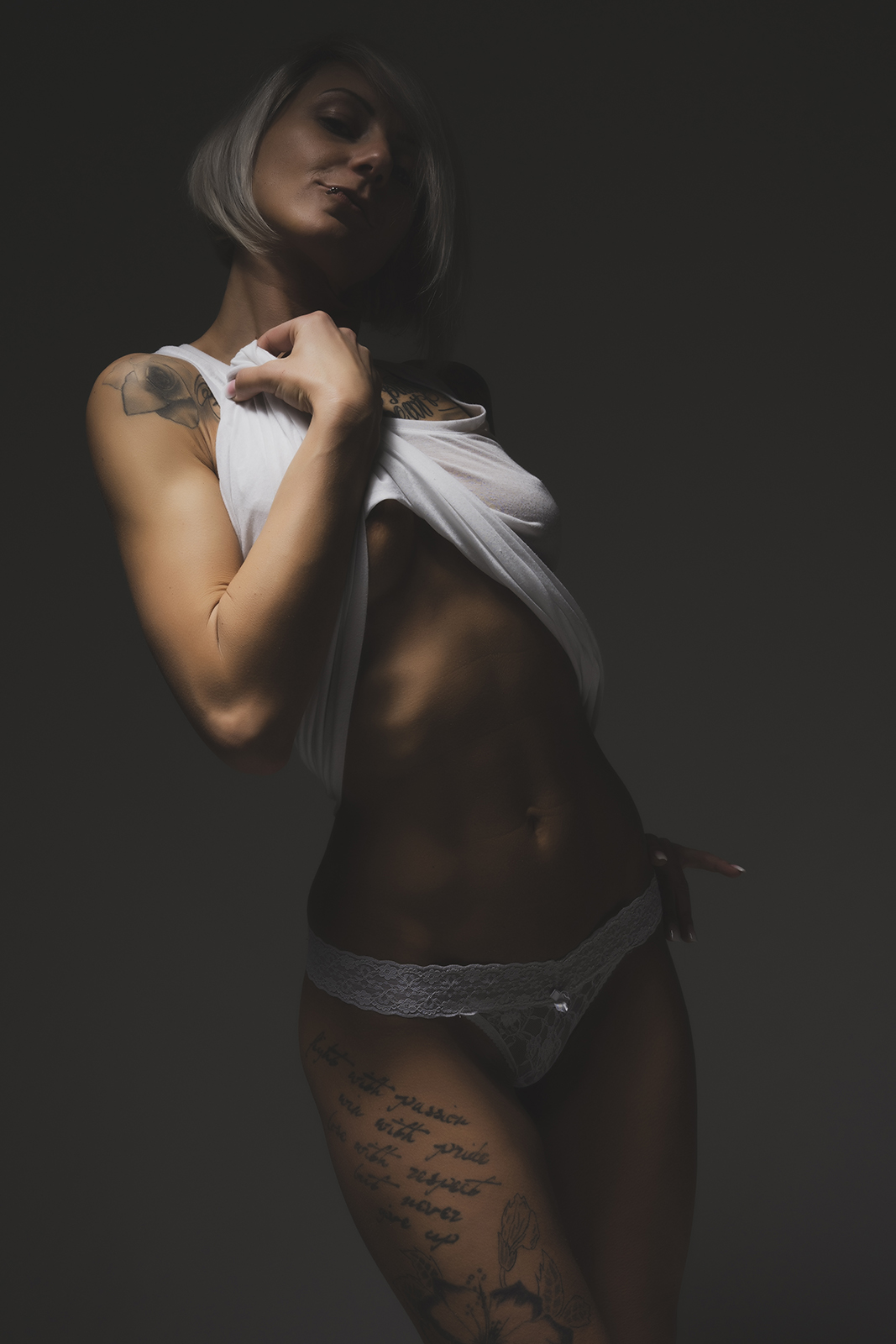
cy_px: 672
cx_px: 448
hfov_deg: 27.0
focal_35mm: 50
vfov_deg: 39.6
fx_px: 1866
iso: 125
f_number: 11
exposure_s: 1/200
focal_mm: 50
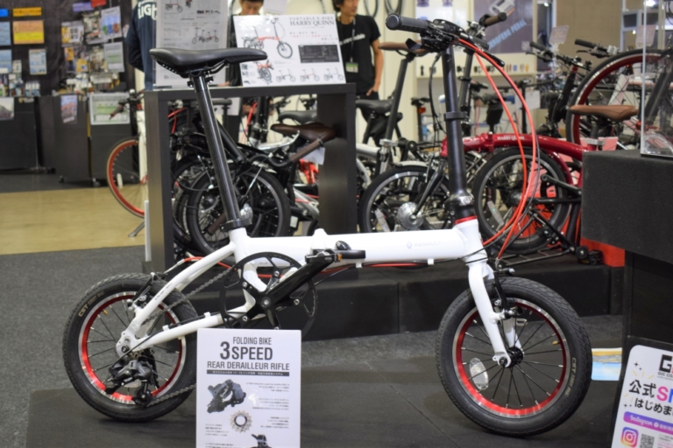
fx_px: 785
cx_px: 336
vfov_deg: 31.9
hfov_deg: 46.4
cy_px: 224
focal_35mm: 42
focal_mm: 28
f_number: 4.2
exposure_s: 1/60
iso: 640
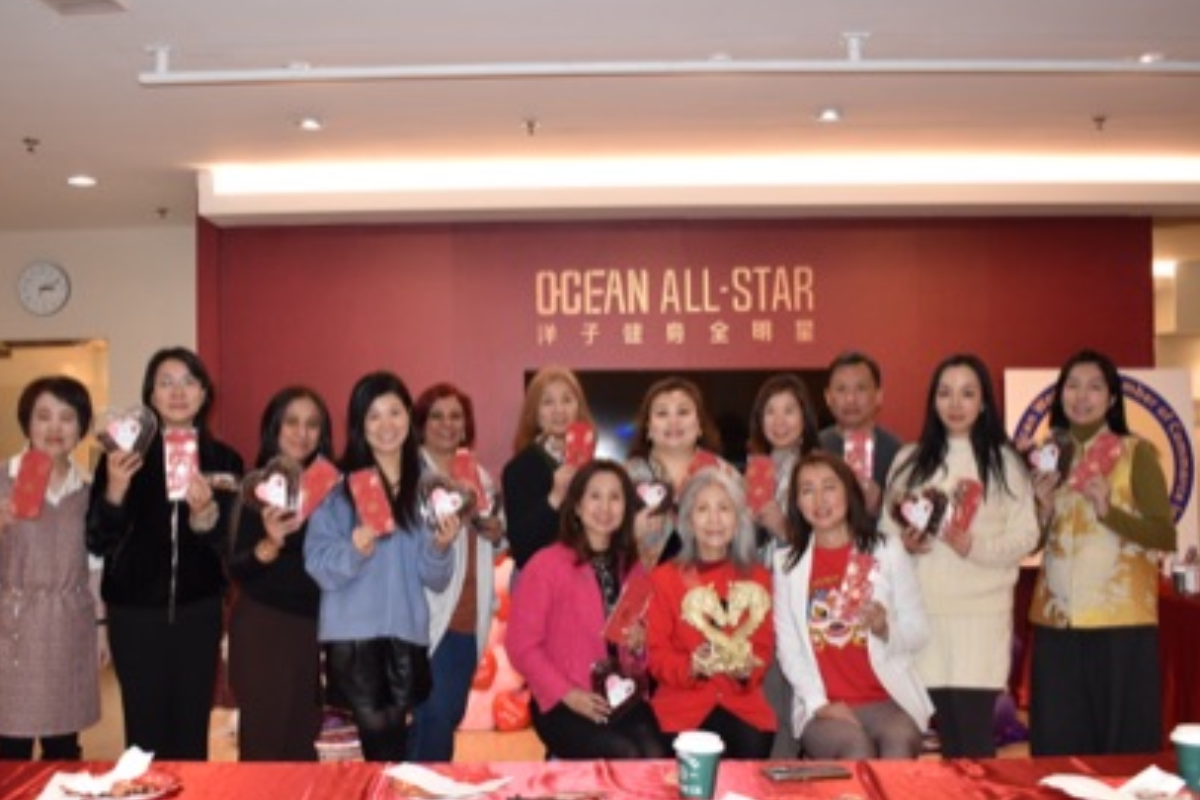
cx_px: 524
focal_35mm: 37
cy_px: 455
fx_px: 1233
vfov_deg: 35.9
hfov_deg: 51.8
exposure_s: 1/80
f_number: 4.5
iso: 800
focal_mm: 20
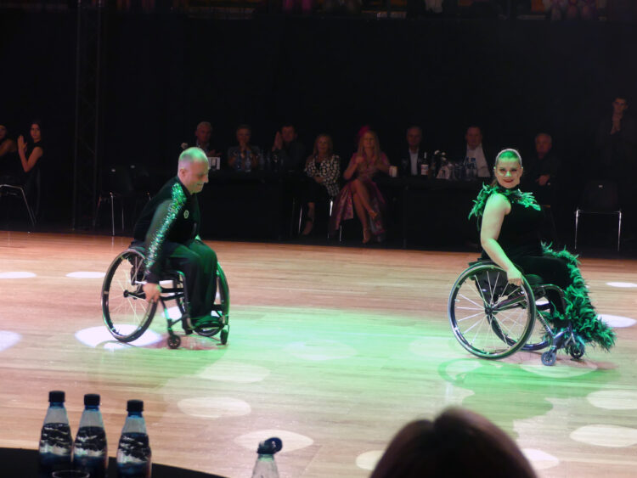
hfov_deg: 22.8
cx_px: 318
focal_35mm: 86
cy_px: 239
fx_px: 1583
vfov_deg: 17.2
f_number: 2.8
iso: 400
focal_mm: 15.5
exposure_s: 1/80
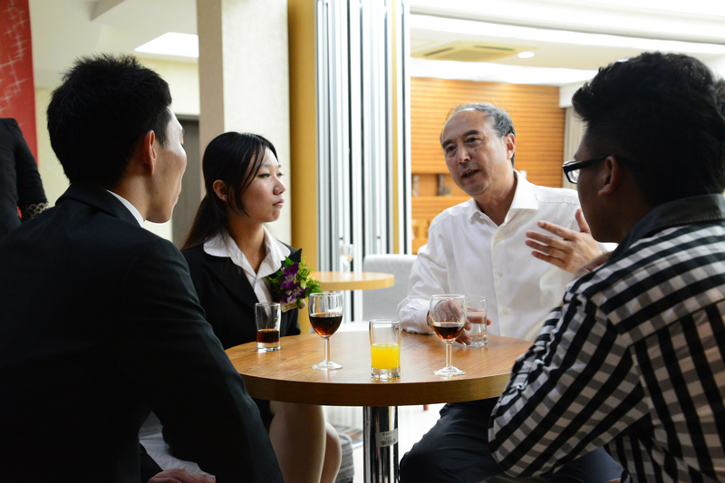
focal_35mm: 46
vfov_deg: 29.2
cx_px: 362
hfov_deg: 42.8
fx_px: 926
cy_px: 242
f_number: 4.5
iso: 4000
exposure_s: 1/100
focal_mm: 46
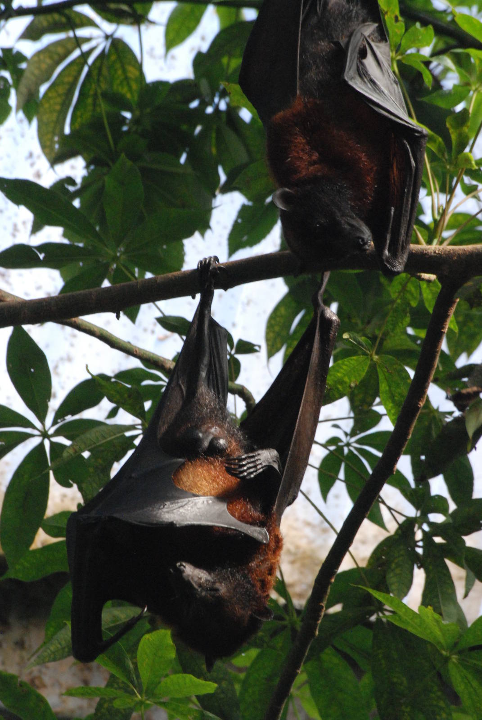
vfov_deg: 4.6
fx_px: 9011
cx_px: 241
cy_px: 360
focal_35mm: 450
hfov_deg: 3.1
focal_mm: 300
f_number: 16
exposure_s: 1/160
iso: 1600
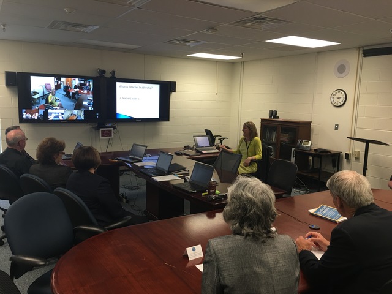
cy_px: 147
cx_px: 196
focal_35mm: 29
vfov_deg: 48.2
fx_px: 328
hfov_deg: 61.7
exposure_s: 1/15
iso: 25
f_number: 2.2
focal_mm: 4.15
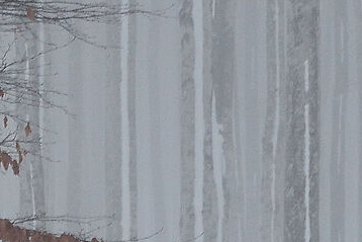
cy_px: 244
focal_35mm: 422
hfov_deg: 4.9
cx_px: -30
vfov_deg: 3.3
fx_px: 4245
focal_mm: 42
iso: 800
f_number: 8
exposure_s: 1/25
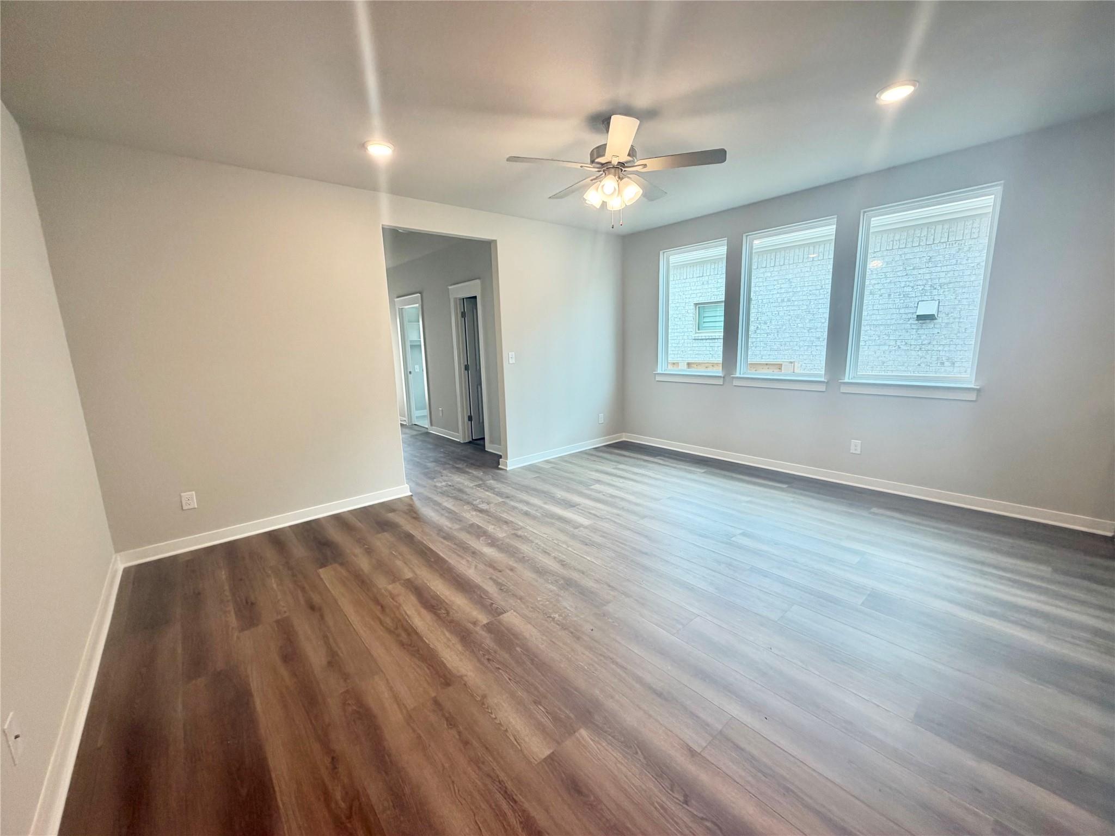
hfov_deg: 102.1
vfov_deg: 85.7
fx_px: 451
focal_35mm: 14
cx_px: 558
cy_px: 418
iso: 125
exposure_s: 1/120
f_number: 2.2
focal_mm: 2.22
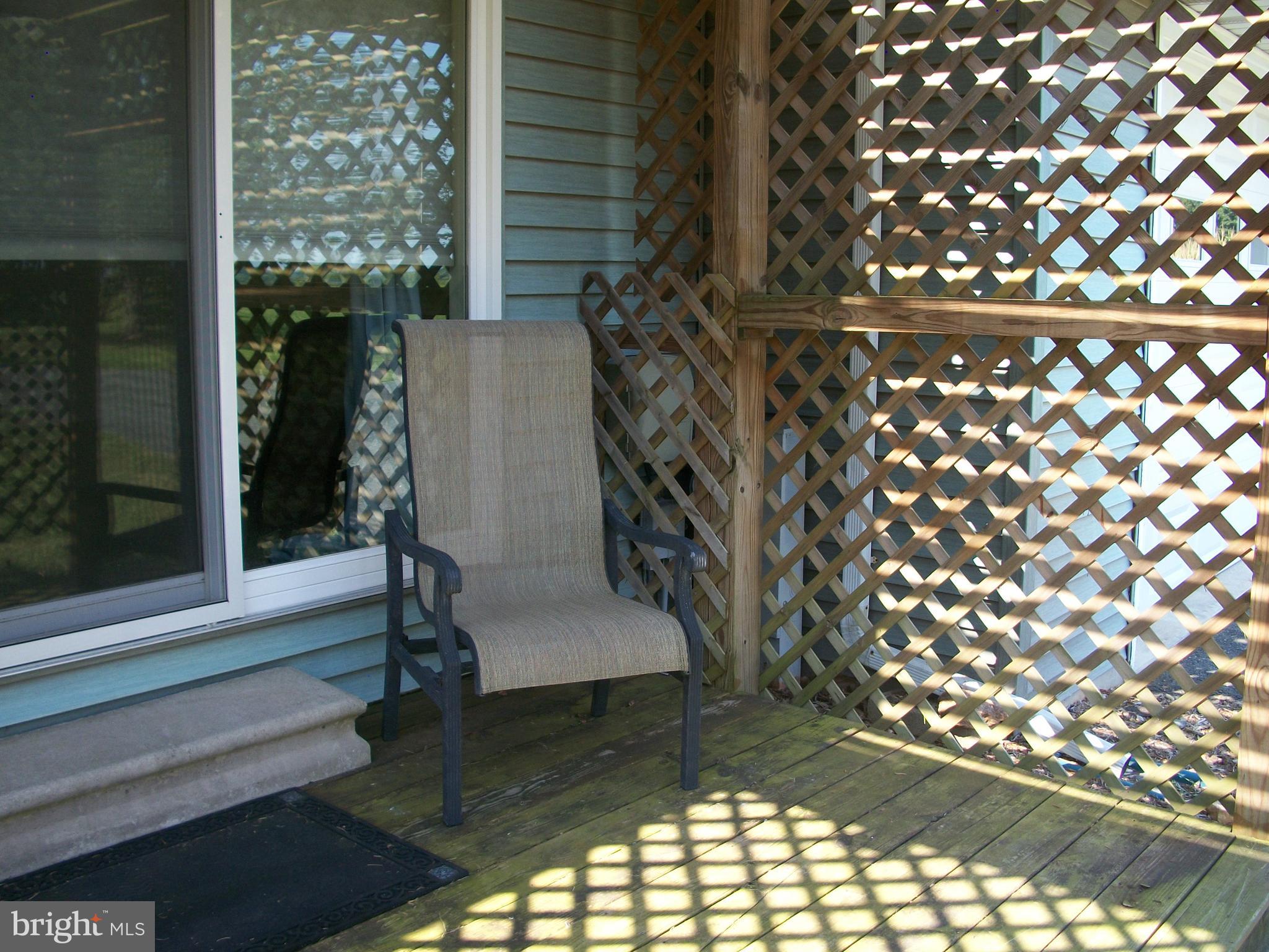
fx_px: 1283
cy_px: 476
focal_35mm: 35
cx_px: 634
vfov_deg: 40.7
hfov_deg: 52.6
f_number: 3.1
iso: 80
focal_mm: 6.3
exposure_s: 1/100
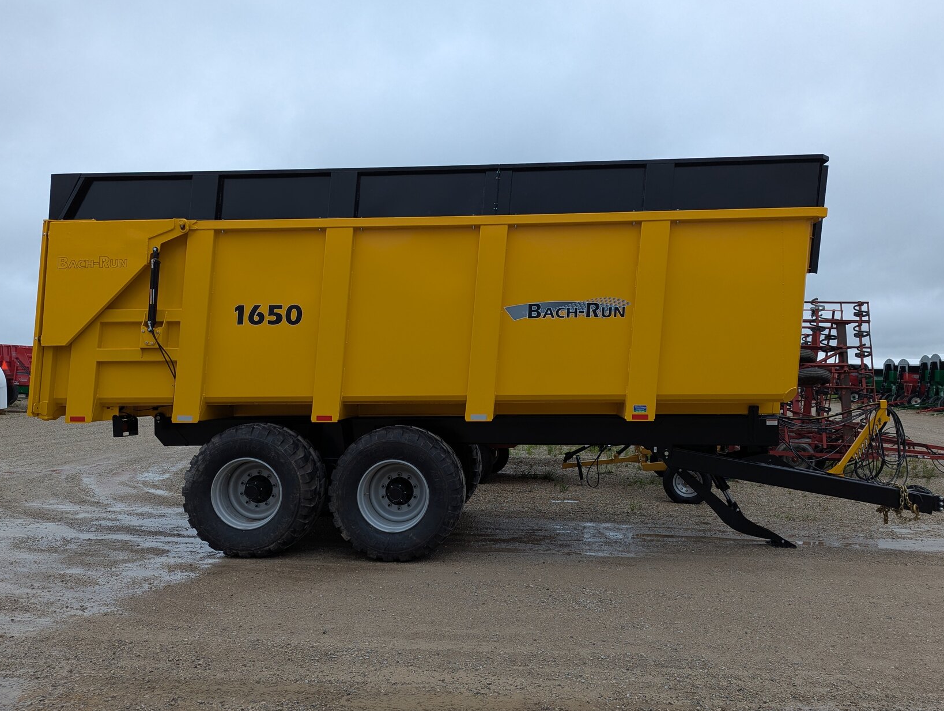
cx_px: 480
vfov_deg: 46.9
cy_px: 365
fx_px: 819
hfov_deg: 59.9
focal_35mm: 30
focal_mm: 6.81
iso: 46
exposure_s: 1/1953
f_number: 1.85
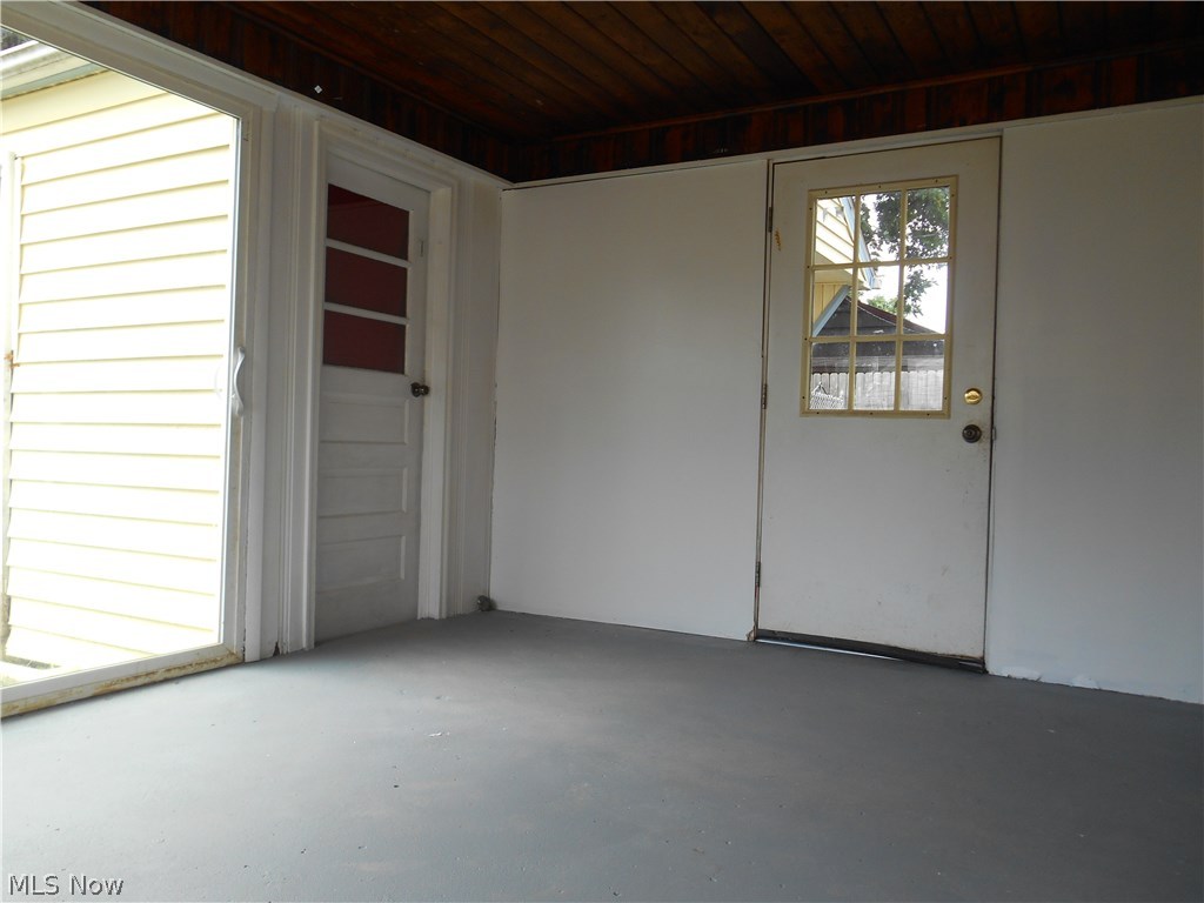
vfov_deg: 53.1
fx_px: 904
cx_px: 602
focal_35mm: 26
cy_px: 452
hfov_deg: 67.3
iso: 80
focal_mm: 4.7
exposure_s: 1/40
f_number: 3.4
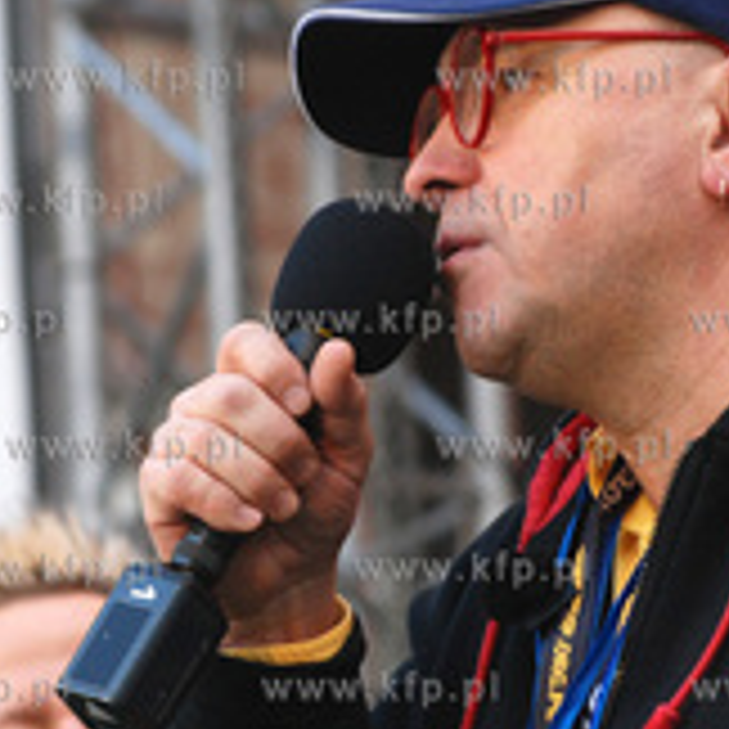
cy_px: 508
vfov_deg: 5.0
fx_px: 8387
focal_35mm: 352
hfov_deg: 5.0
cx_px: 284
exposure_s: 1/160
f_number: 5.6
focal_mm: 112
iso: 500
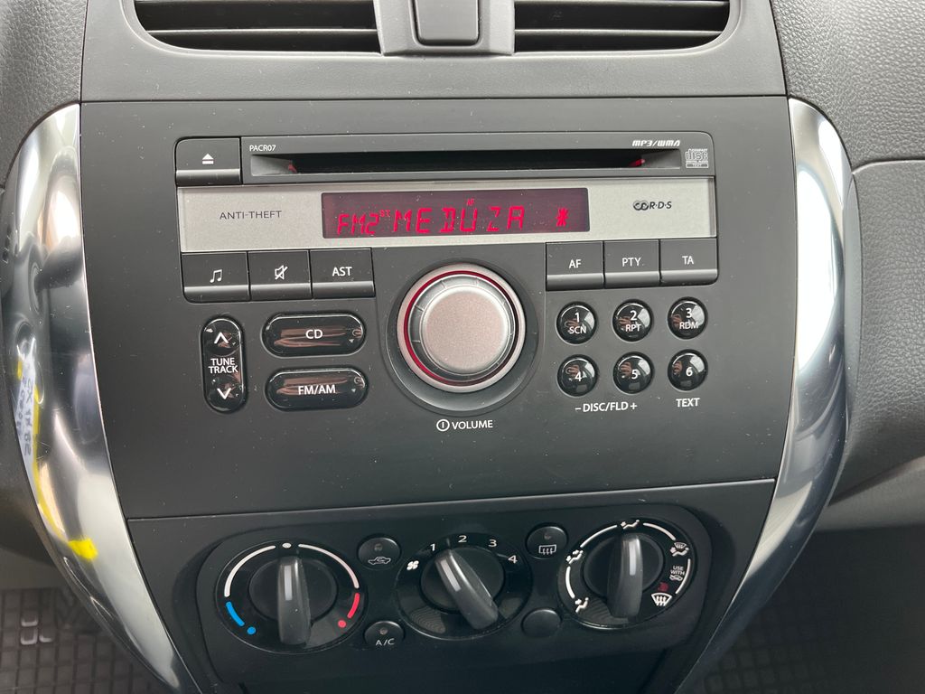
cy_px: 347
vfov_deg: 53.1
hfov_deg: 67.3
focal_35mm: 26
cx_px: 462
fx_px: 695
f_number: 1.6
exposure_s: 1/119
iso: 125
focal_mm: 5.1
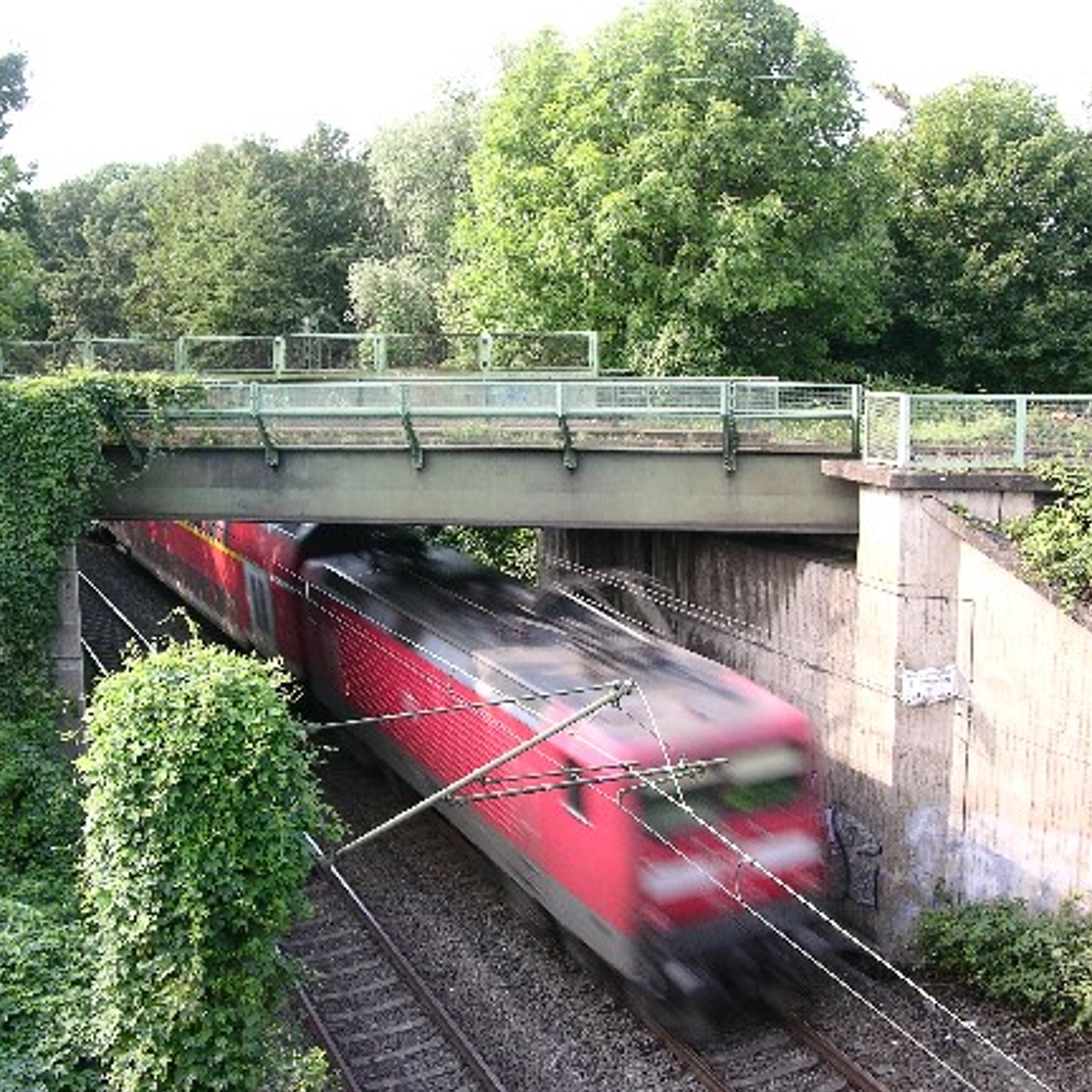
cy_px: 546
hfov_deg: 39.9
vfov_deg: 40.0
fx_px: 1499
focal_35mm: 42
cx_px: 466
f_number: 5
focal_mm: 8.9
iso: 50
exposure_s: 1/32.4
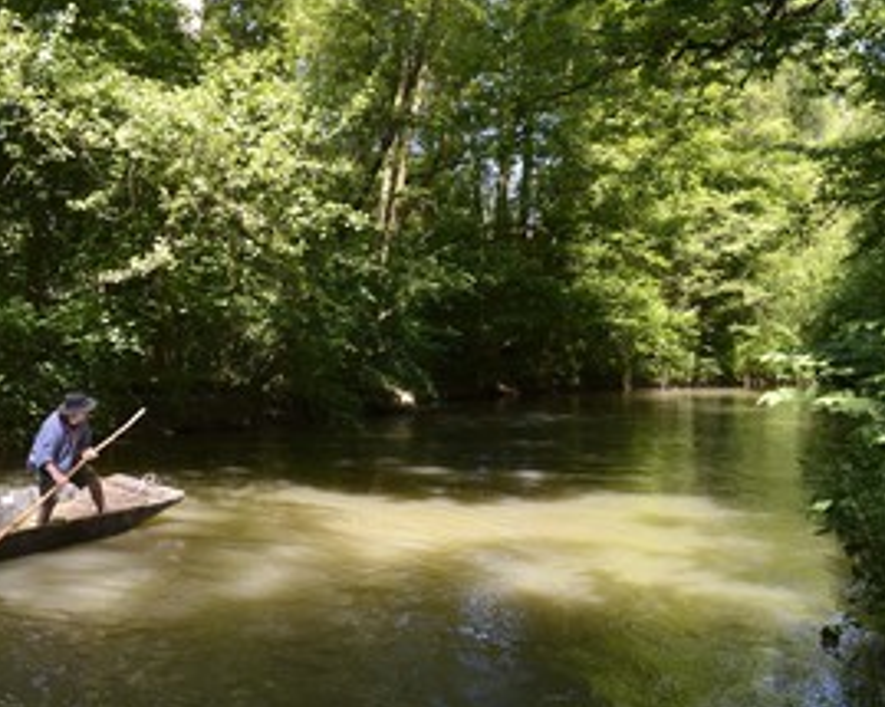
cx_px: 296
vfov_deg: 36.5
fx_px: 1074
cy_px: 332
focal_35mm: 41
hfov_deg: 44.2
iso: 400
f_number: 6.3
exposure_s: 1/200
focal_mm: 28
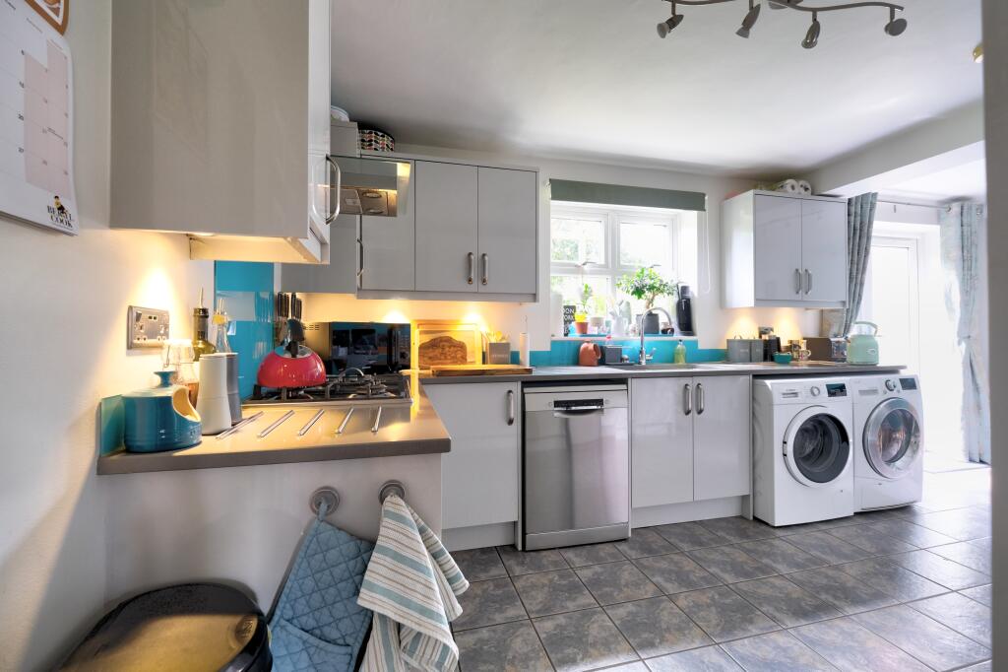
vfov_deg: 77.3
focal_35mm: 15
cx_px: 504
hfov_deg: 100.4
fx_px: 420
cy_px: 336
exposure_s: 1/15
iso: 640
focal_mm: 10
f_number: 4
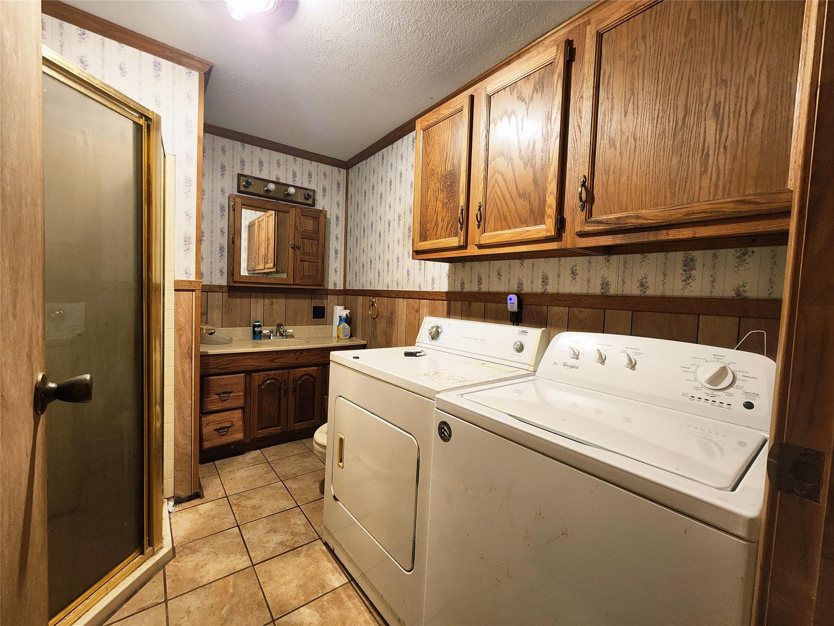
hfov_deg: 106.2
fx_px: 313
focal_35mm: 13
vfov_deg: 89.9
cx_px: 417
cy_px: 313
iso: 640
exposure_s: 1/30
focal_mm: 2.2
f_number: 2.2
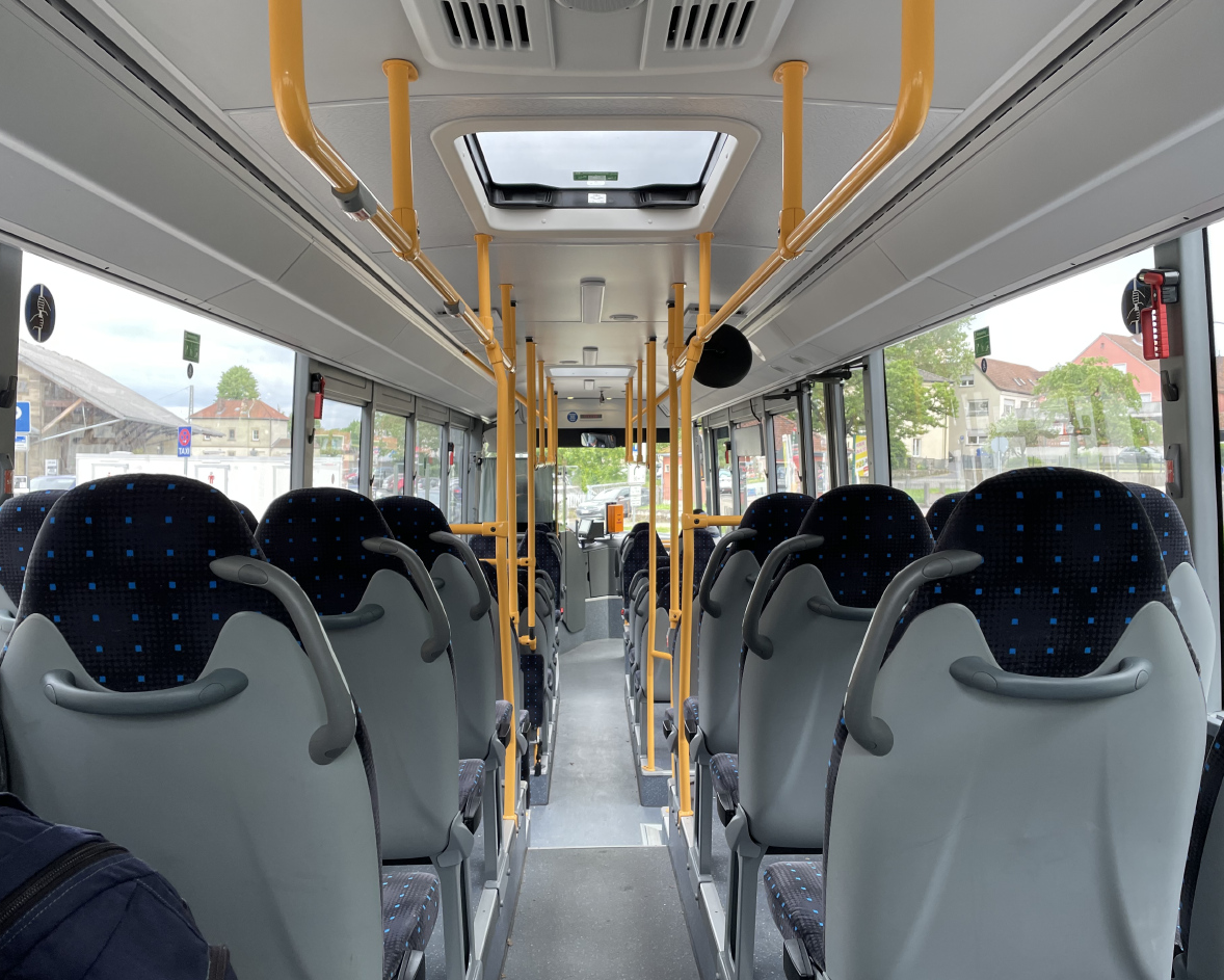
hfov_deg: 62.2
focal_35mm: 28
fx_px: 1015
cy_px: 498
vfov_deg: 51.5
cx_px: 602
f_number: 1.6
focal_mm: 4.2
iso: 50
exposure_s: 1/121
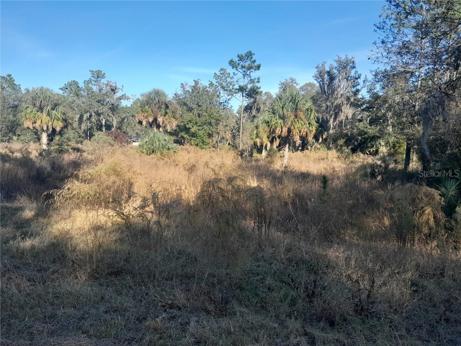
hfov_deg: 65.3
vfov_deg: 51.4
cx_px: 230
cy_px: 173
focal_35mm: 27
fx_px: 360
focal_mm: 4
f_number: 1.8
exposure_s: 1/201
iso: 40
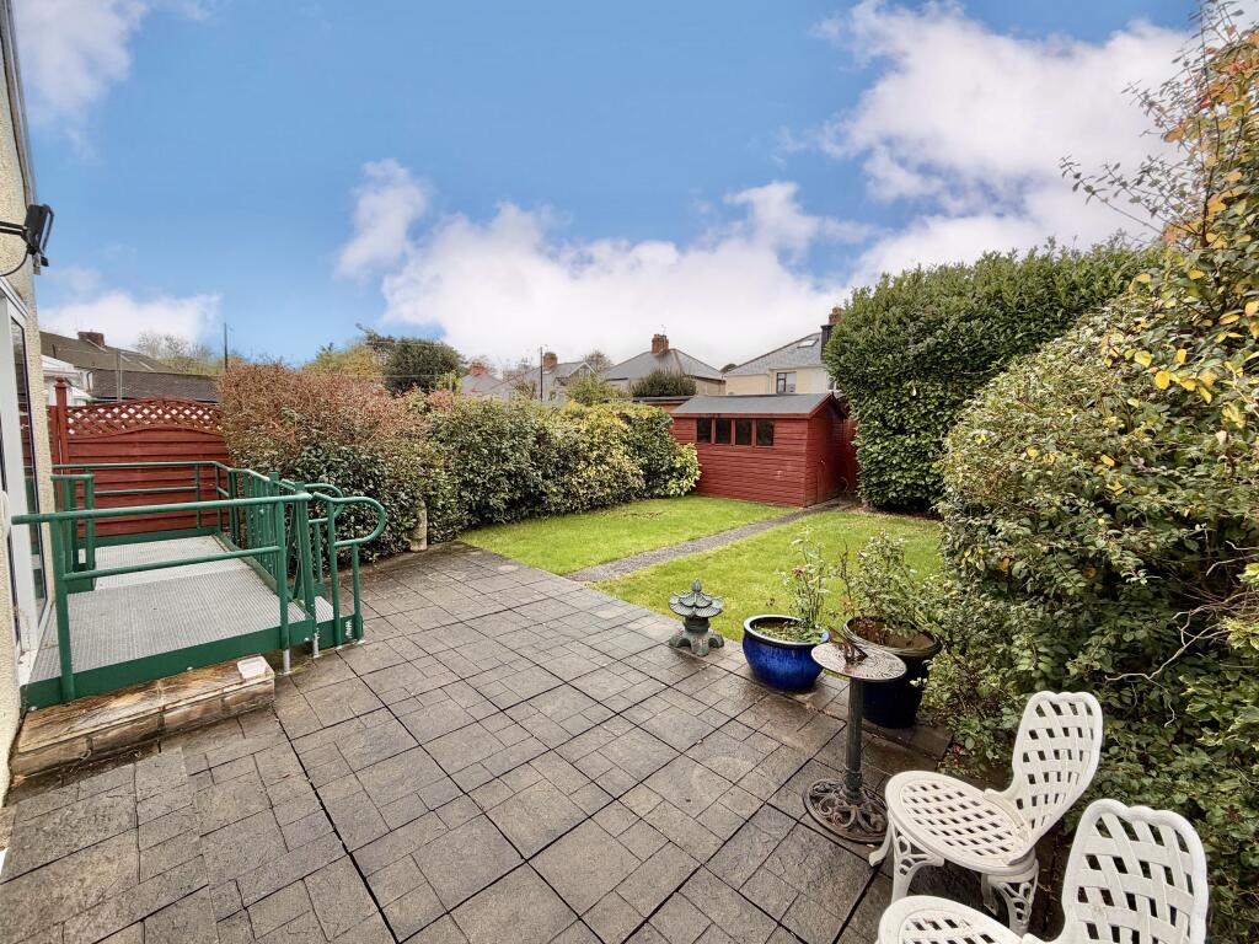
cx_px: 630
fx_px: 509
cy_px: 472
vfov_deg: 85.7
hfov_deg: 102.1
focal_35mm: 14
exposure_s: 1/331
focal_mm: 2.22
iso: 50
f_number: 2.2
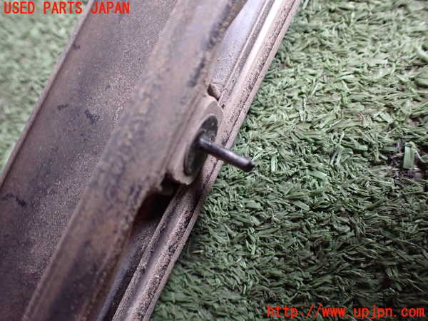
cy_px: 160
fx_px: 371
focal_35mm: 30
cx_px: 214
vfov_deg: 46.8
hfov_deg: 60.0
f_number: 2.3
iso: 800
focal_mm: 5.4
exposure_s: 1/125
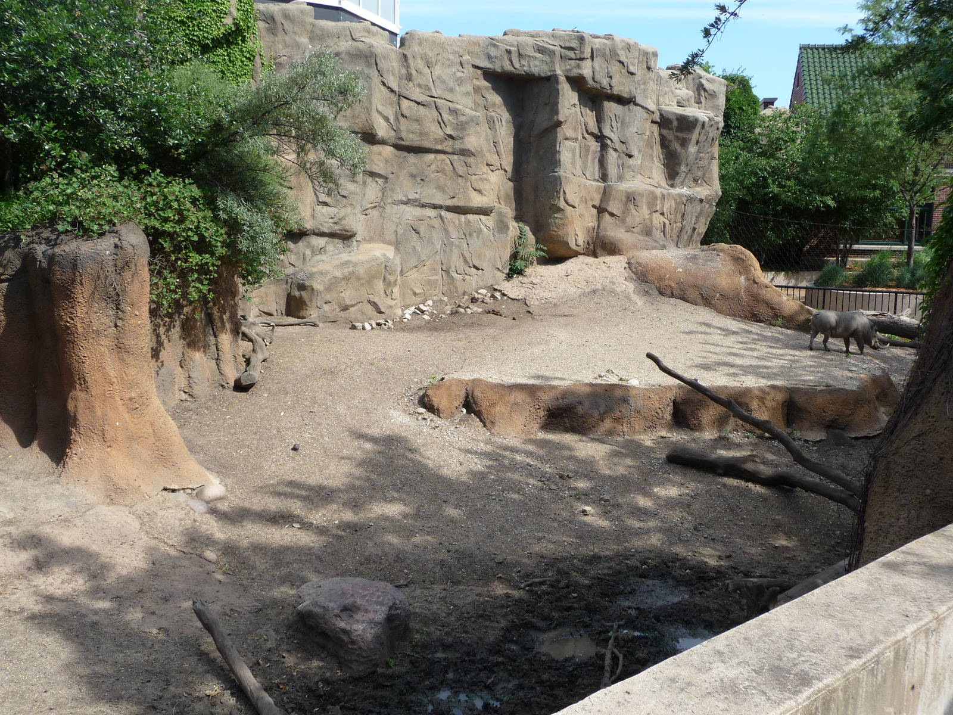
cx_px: 476
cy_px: 358
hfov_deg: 51.4
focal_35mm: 36
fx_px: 991
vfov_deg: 39.7
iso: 100
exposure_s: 1/500
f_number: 3.7
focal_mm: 6
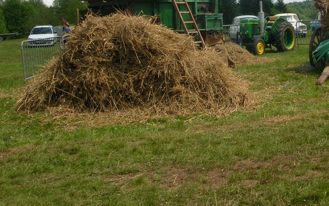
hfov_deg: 34.2
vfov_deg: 21.7
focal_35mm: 58
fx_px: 520
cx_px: 255
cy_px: 13
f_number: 5.6
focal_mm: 5.8
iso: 50
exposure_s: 1/314
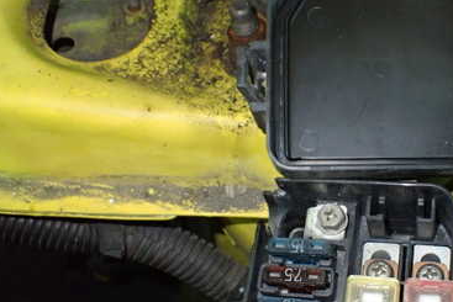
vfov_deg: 26.4
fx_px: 642
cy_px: 197
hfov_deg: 37.9
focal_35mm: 51
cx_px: 342
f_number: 2.3
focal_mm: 5.4
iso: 800
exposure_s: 1/60
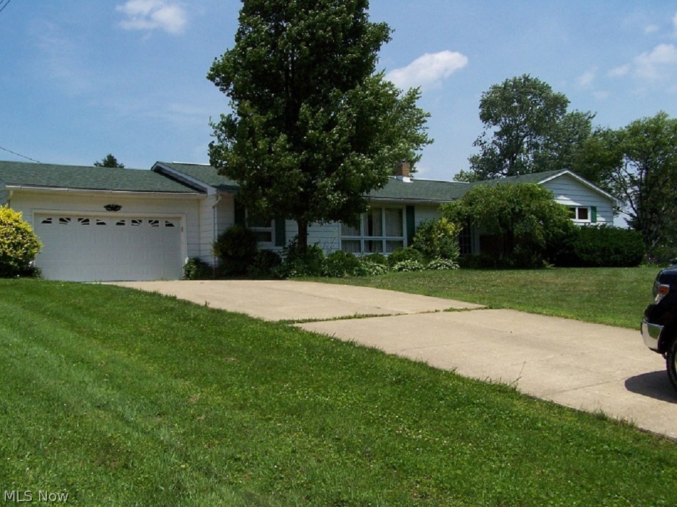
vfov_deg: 37.7
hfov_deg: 49.0
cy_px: 254
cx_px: 338
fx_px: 743
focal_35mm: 38
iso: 160
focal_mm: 6.3
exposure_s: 1/1250
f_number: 5.6
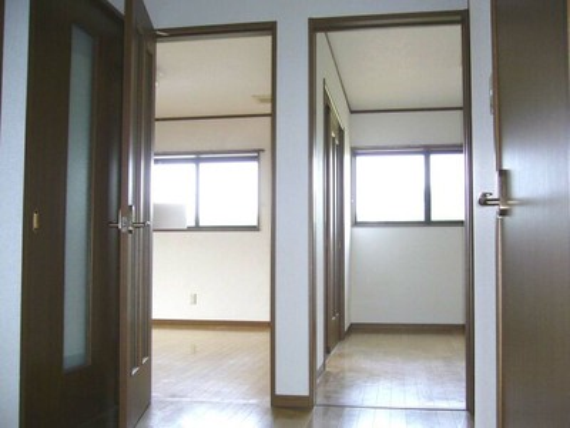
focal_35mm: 35
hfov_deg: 52.6
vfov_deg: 40.7
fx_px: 576
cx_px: 285
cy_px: 214
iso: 100
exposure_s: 1/60
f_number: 2.8
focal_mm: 5.8
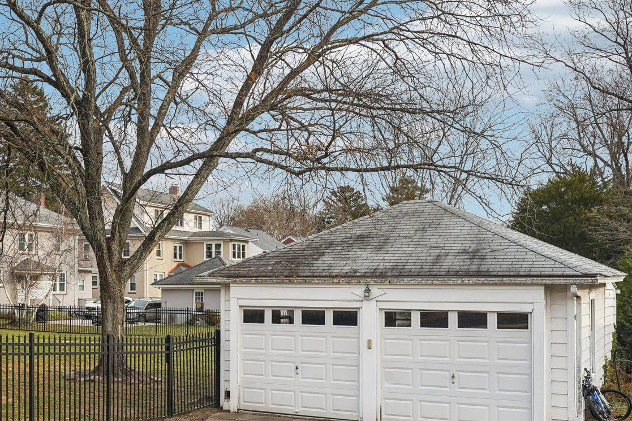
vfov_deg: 29.6
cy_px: 354
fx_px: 772
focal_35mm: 44
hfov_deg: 42.8
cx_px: 141
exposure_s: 1/640
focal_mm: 24
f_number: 8
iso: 500
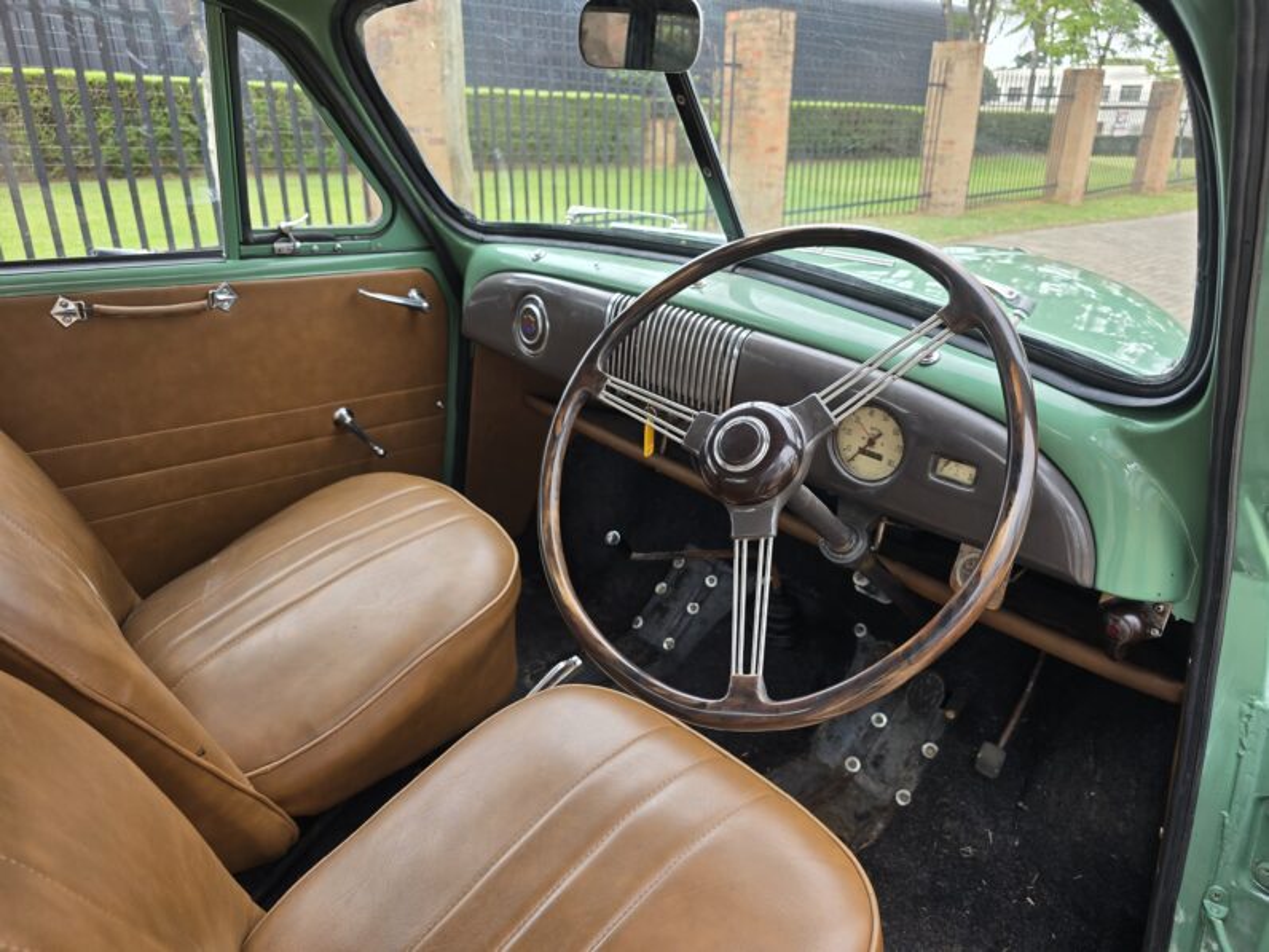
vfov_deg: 58.9
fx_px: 843
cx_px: 634
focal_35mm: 23
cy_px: 476
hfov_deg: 73.9
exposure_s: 1/180
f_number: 1.7
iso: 80
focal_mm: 6.3
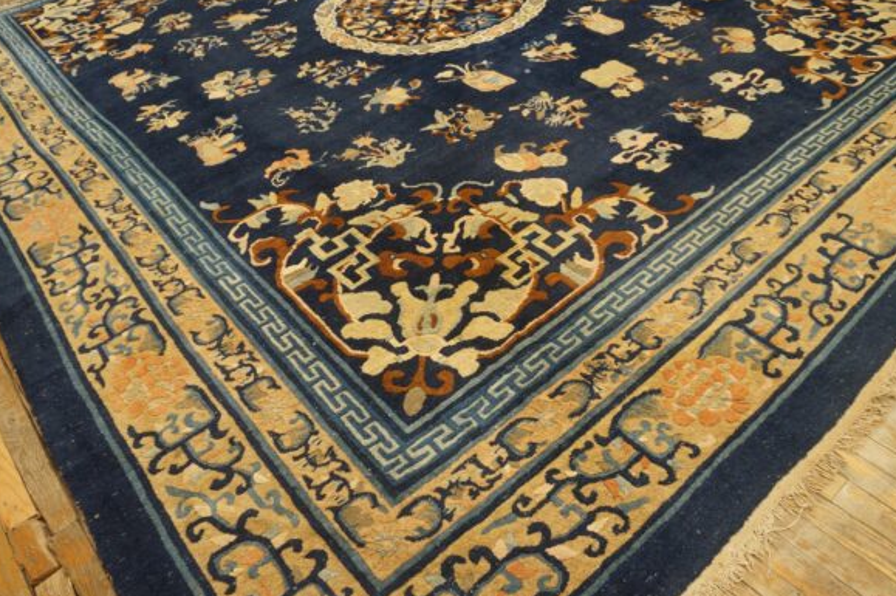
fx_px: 696
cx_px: 439
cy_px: 296
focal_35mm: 28
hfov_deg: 65.5
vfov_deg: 46.3
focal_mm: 18
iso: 1250
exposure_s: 1/60
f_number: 4
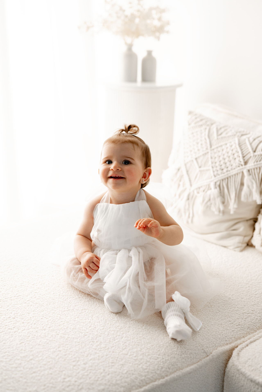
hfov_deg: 27.0
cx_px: 131
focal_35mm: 50
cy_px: 196
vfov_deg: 39.6
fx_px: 546
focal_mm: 50
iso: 200
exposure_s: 1/200
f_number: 2.2
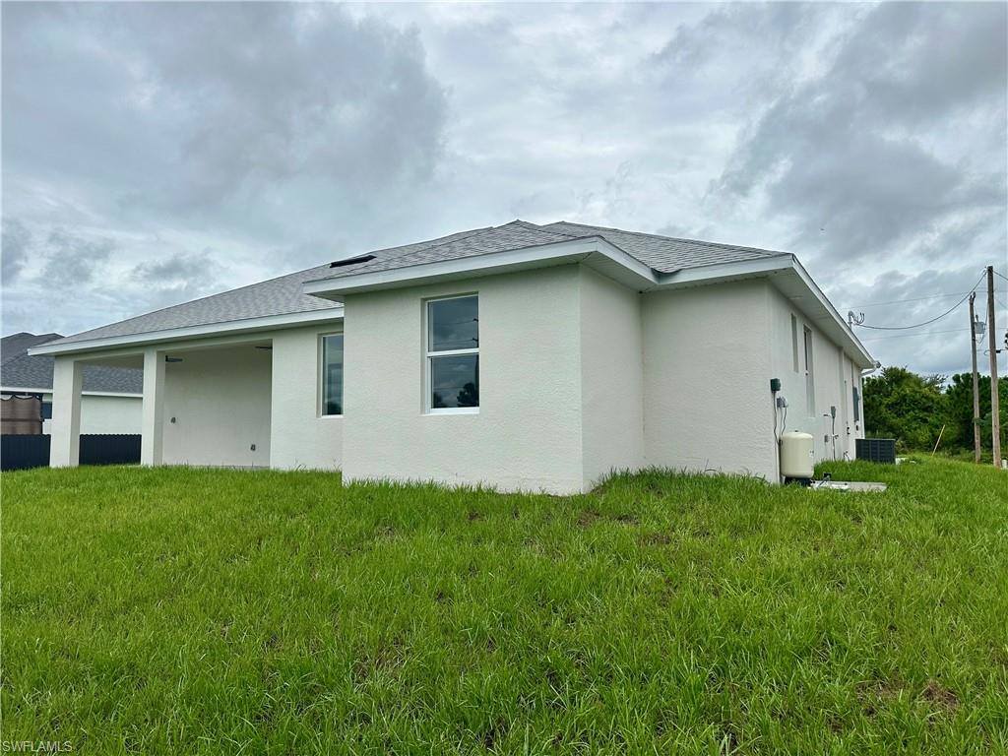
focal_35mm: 24
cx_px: 504
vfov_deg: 56.8
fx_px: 699
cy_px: 378
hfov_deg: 71.6
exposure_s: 1/8929
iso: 80
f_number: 1.78
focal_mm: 6.86
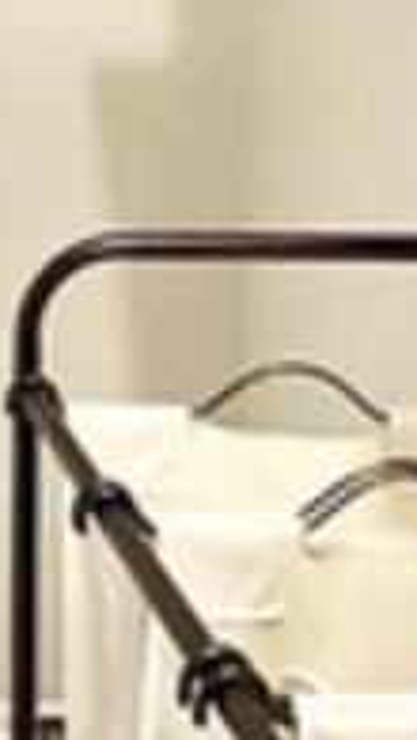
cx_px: -383
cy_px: -34
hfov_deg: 11.1
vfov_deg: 20.5
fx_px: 1961
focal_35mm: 100
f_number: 2.2
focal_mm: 2.22
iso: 1000
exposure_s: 1/60
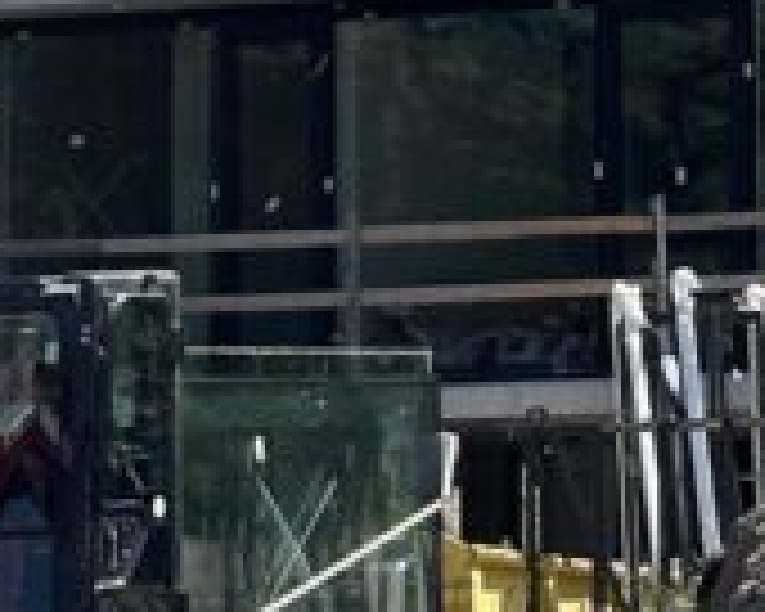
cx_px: 1336
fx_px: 6385
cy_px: -706
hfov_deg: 6.7
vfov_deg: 5.4
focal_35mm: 282
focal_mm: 6.86
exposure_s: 1/3597
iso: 64
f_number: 1.78
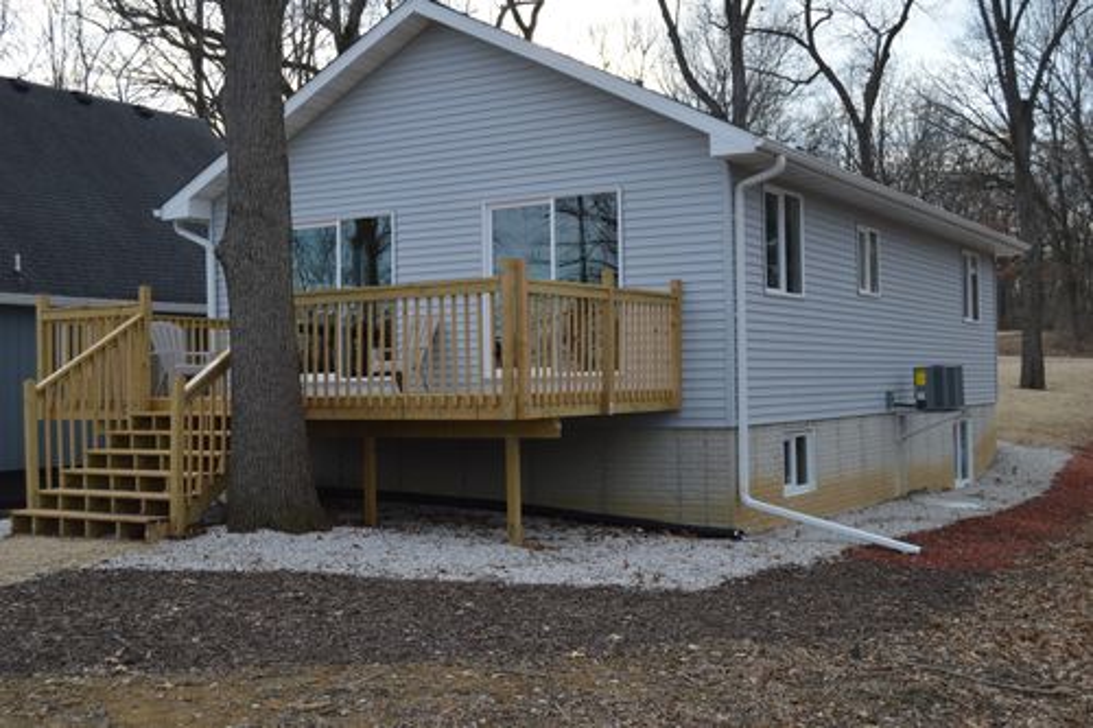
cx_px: 546
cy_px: 364
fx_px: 1275
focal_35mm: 42
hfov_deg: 46.4
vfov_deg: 31.9
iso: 110
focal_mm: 28
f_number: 5.6
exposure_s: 1/125
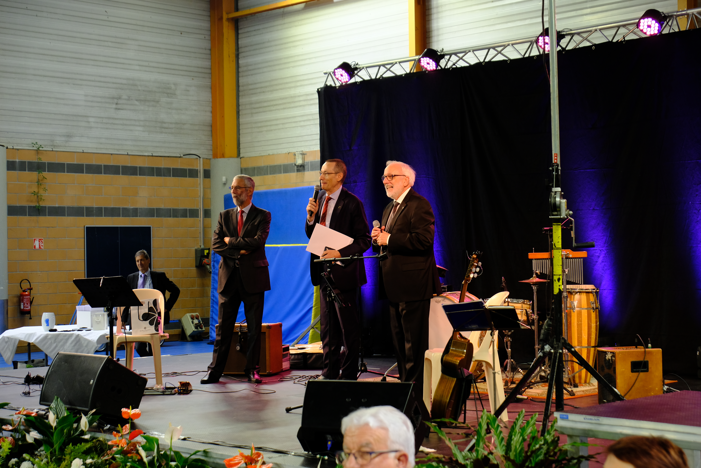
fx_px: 1207
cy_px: 234
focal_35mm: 62
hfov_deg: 32.4
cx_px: 350
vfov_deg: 21.9
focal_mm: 41.3
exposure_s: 1/56
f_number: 5
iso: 800
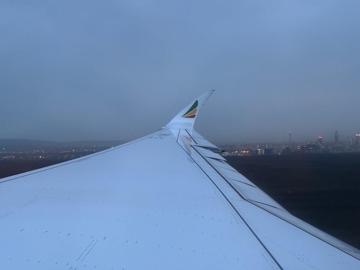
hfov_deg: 39.7
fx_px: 499
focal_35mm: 48
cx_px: 180
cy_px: 135
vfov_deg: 30.3
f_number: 1.78
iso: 640
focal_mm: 6.86
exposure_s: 1/29
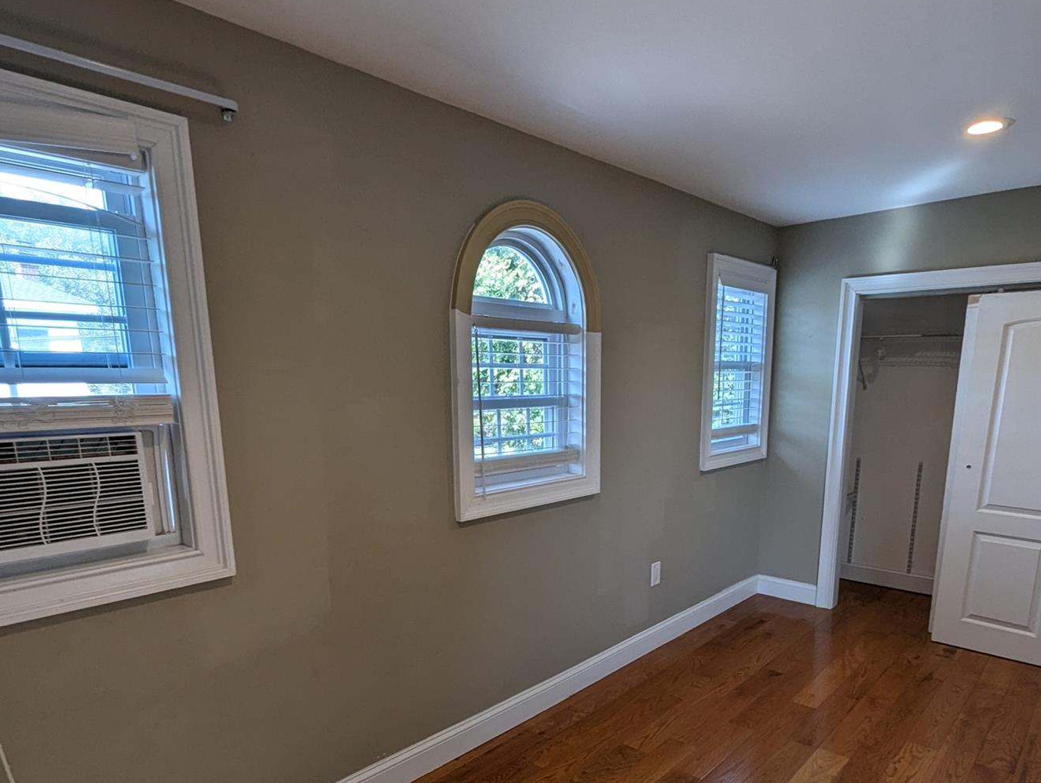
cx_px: 564
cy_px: 493
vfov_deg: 65.0
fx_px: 602
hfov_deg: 81.5
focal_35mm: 20
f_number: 2.2
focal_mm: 1.95
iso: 87
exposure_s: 1/120
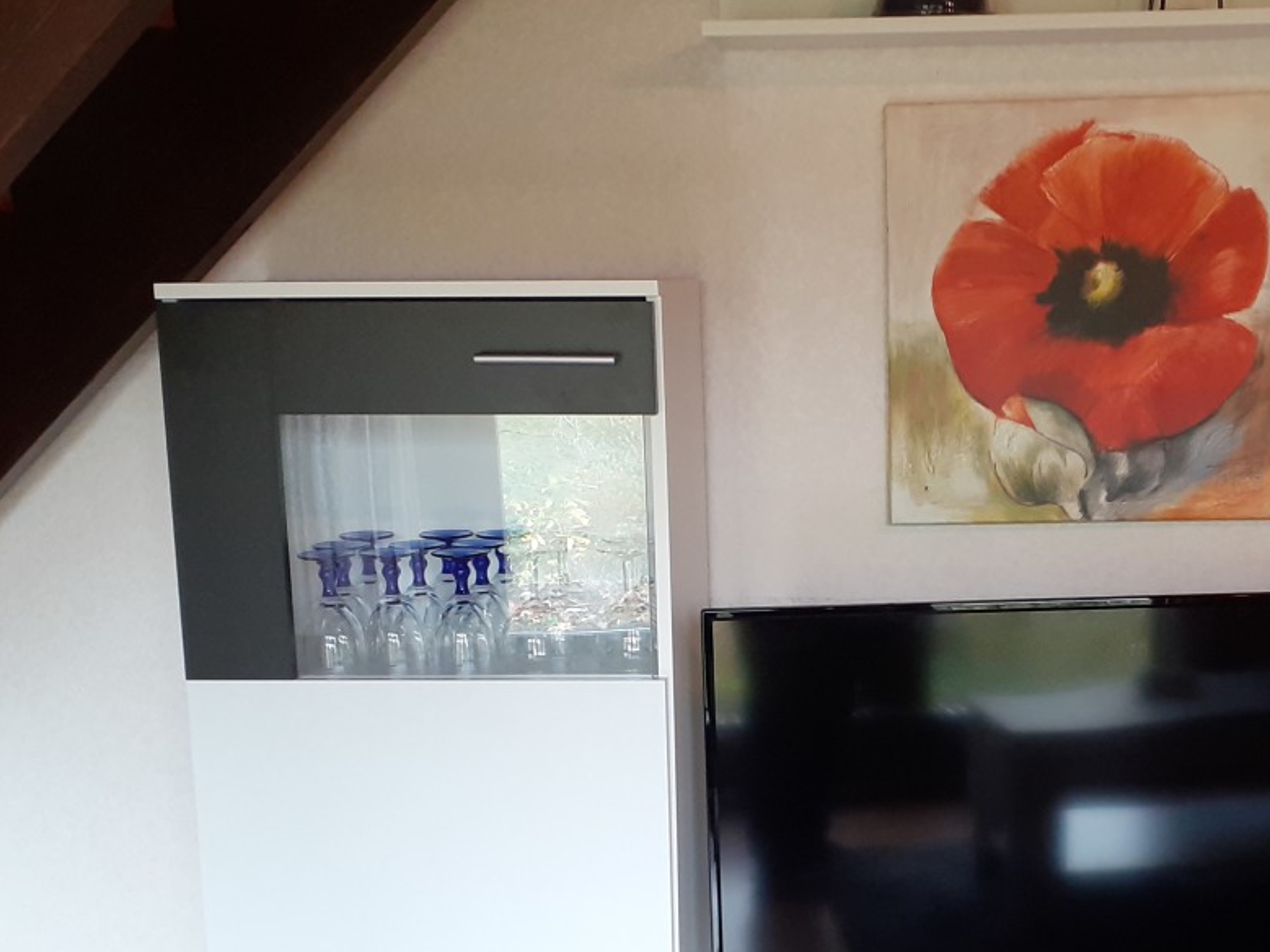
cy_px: 646
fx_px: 1907
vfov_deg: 27.8
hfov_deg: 36.3
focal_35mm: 52
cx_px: 875
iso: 125
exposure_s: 1/50
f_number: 1.9
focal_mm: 3.6
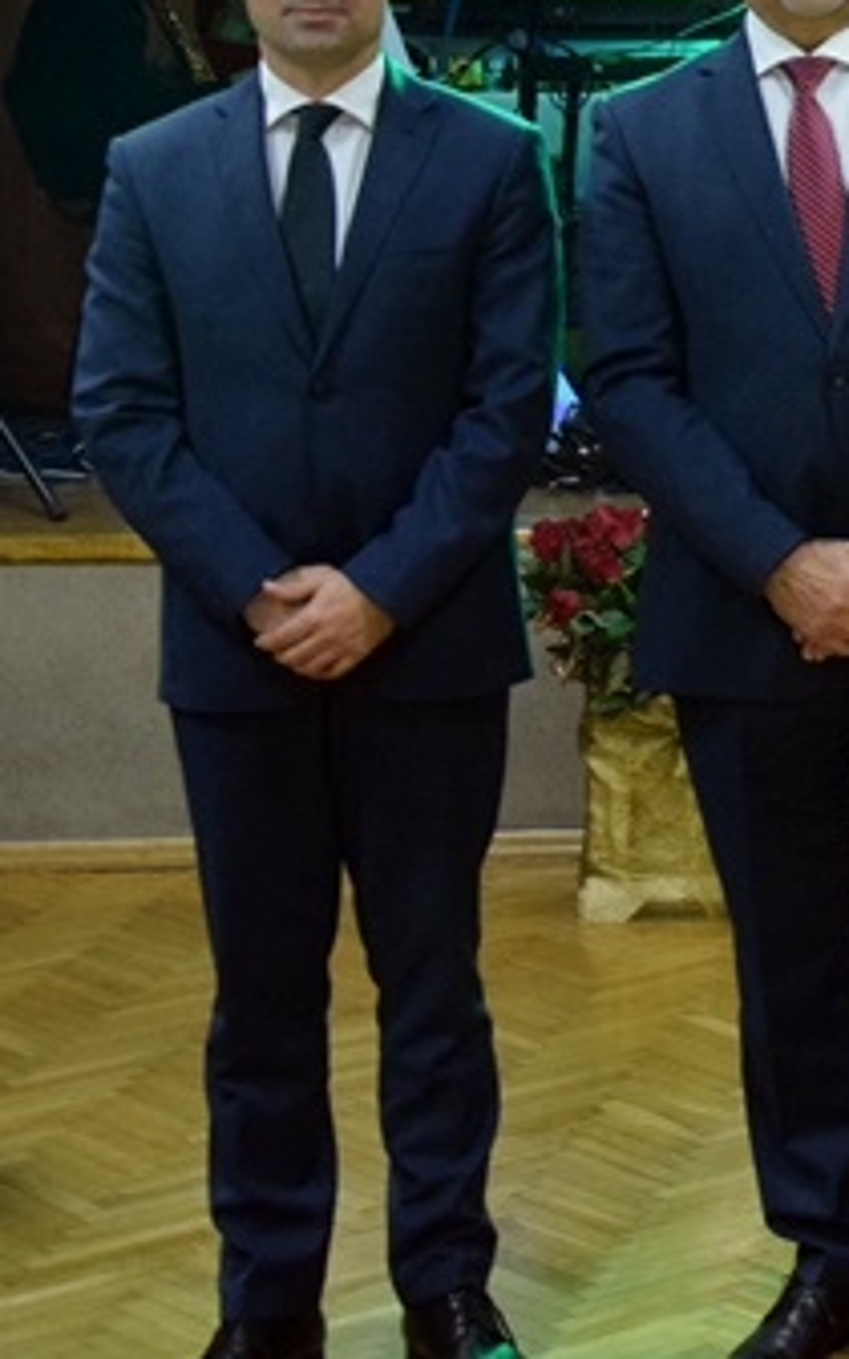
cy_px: 356
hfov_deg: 11.4
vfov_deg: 20.2
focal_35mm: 102
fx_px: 3790
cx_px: 1747
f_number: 4
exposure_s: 1/100
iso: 3600
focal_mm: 25
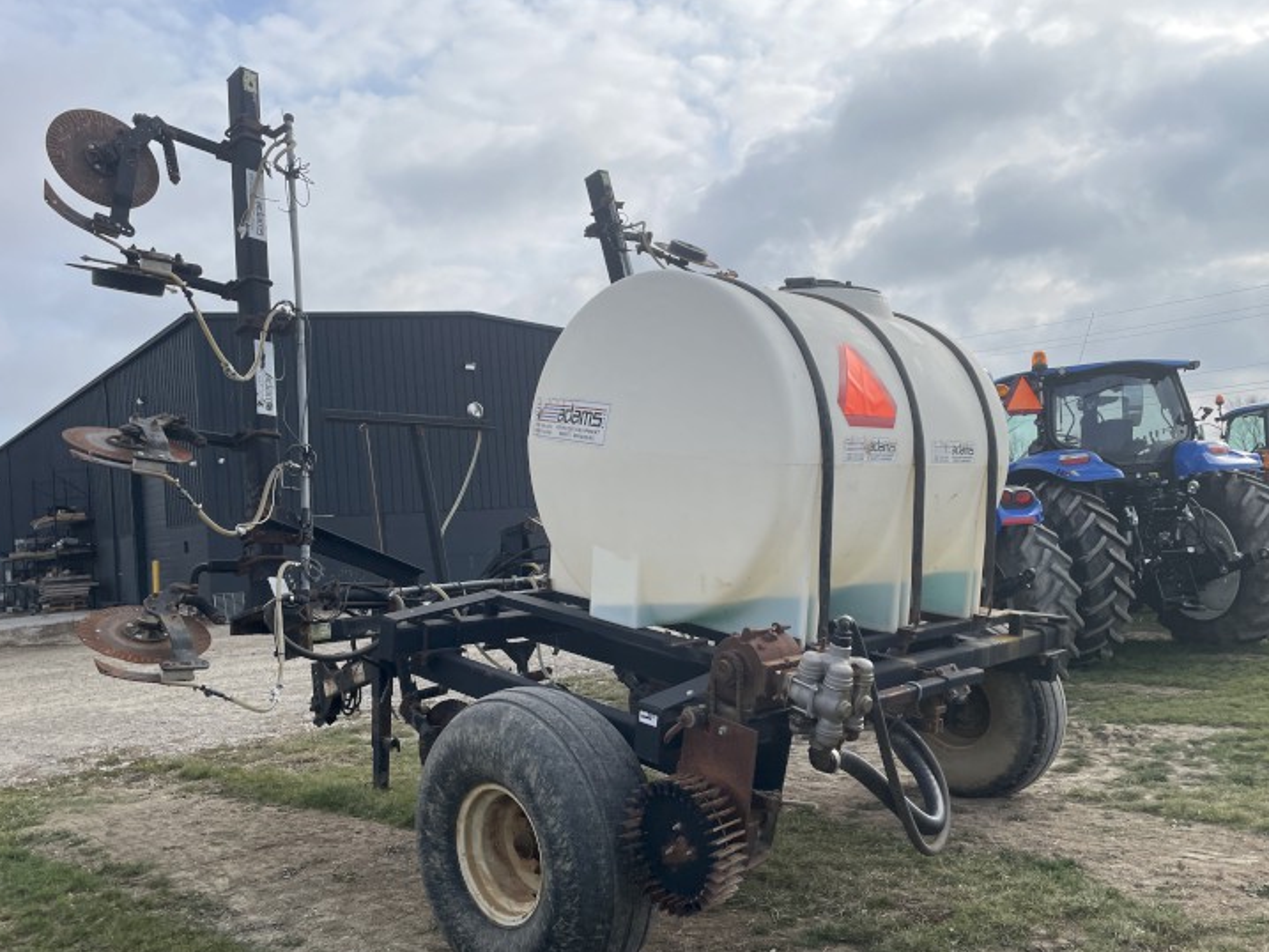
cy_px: 513
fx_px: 1063
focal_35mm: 29
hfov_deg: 61.6
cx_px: 623
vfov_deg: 48.2
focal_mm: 4.2
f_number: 1.6
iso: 32
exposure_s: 1/3731
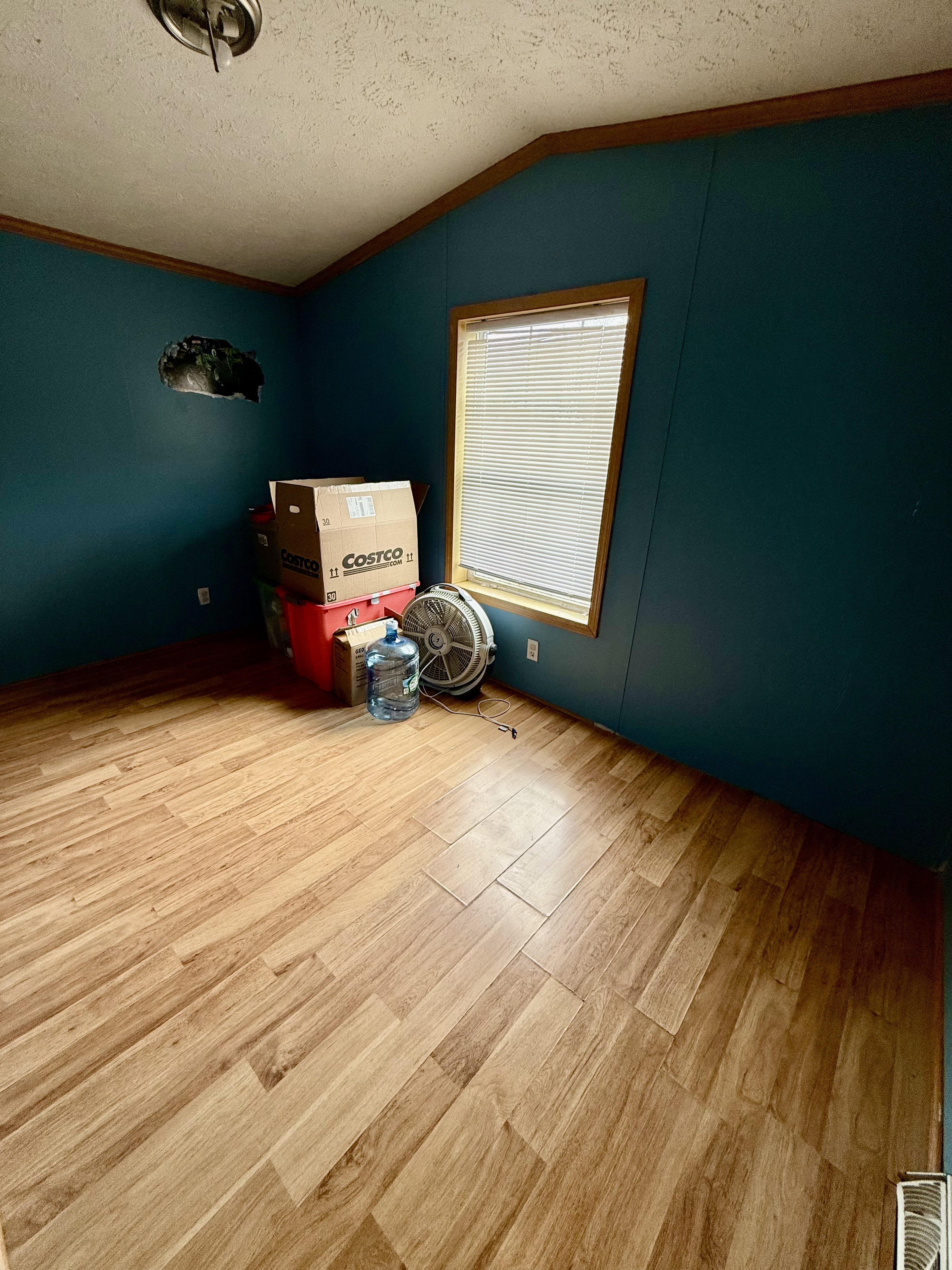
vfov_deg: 102.1
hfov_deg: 85.7
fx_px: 513
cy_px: 635
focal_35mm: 14
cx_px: 476
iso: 50
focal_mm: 2.22
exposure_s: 1/99
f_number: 2.2
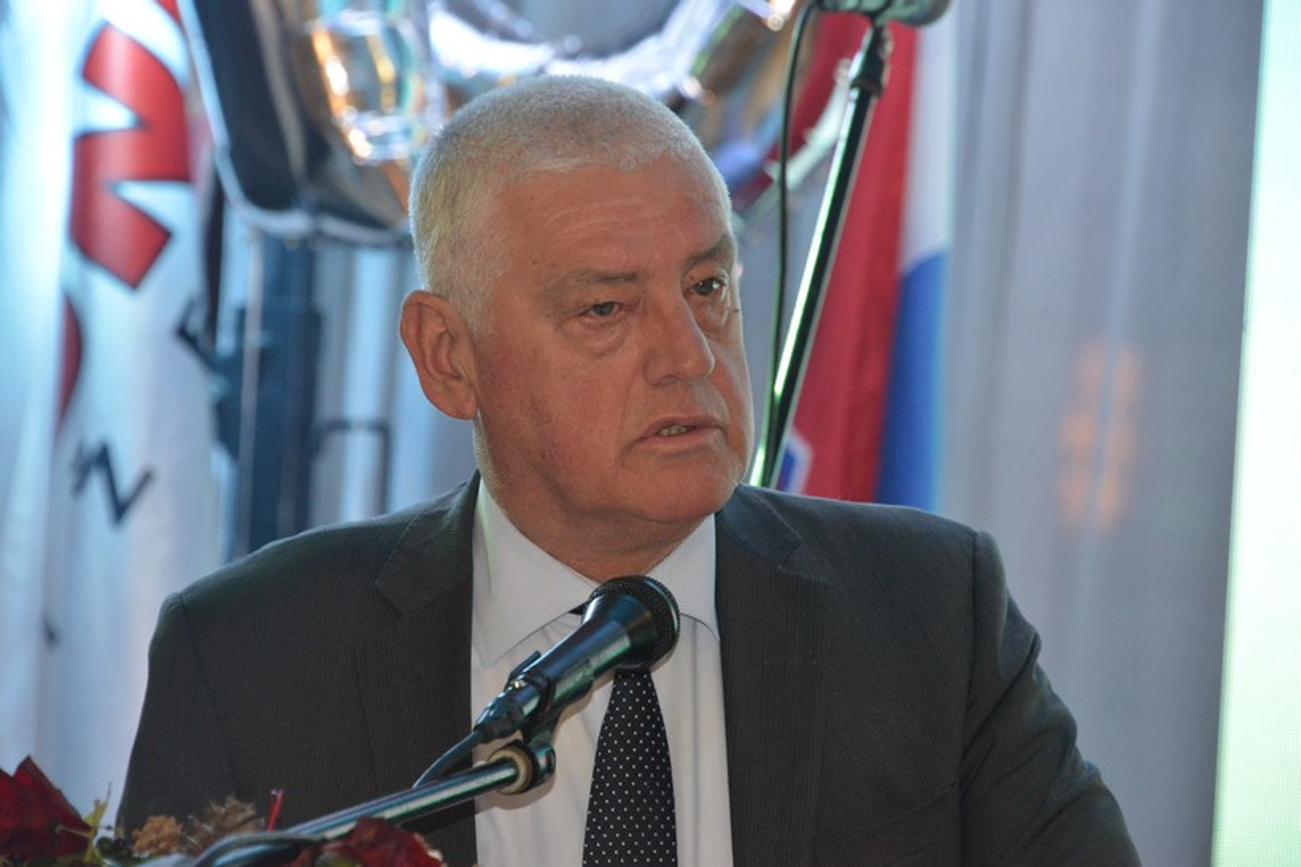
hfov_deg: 9.0
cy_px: 434
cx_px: 650
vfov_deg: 6.0
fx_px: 8311
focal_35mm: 230
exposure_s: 1/80
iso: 5000
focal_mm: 230
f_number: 8
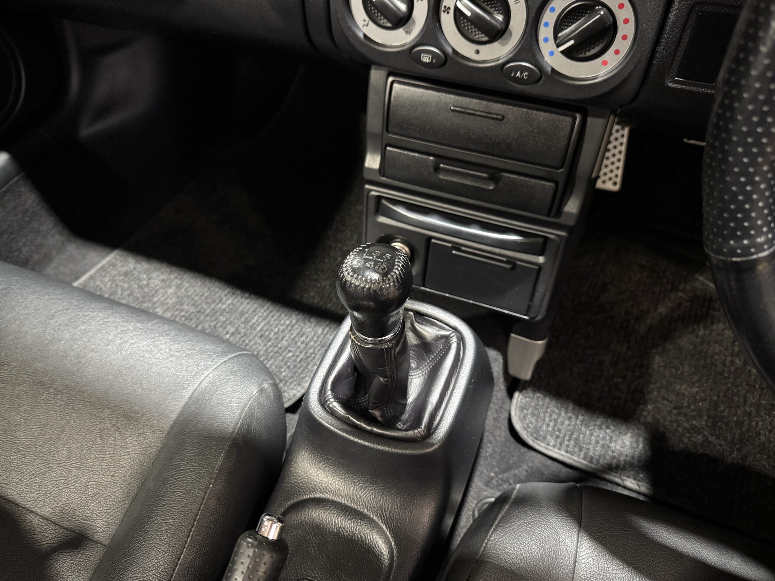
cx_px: 388
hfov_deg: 71.6
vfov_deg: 56.8
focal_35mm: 24
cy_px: 290
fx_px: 537
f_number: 1.78
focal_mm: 6.76
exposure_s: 1/25
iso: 800
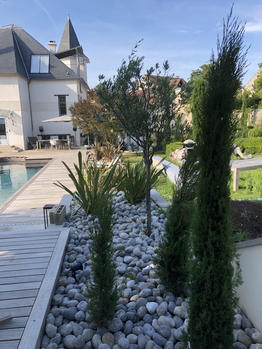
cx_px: 131
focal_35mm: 28
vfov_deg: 63.4
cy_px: 174
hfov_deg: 49.7
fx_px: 283
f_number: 1.8
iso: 20
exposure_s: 1/558
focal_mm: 4
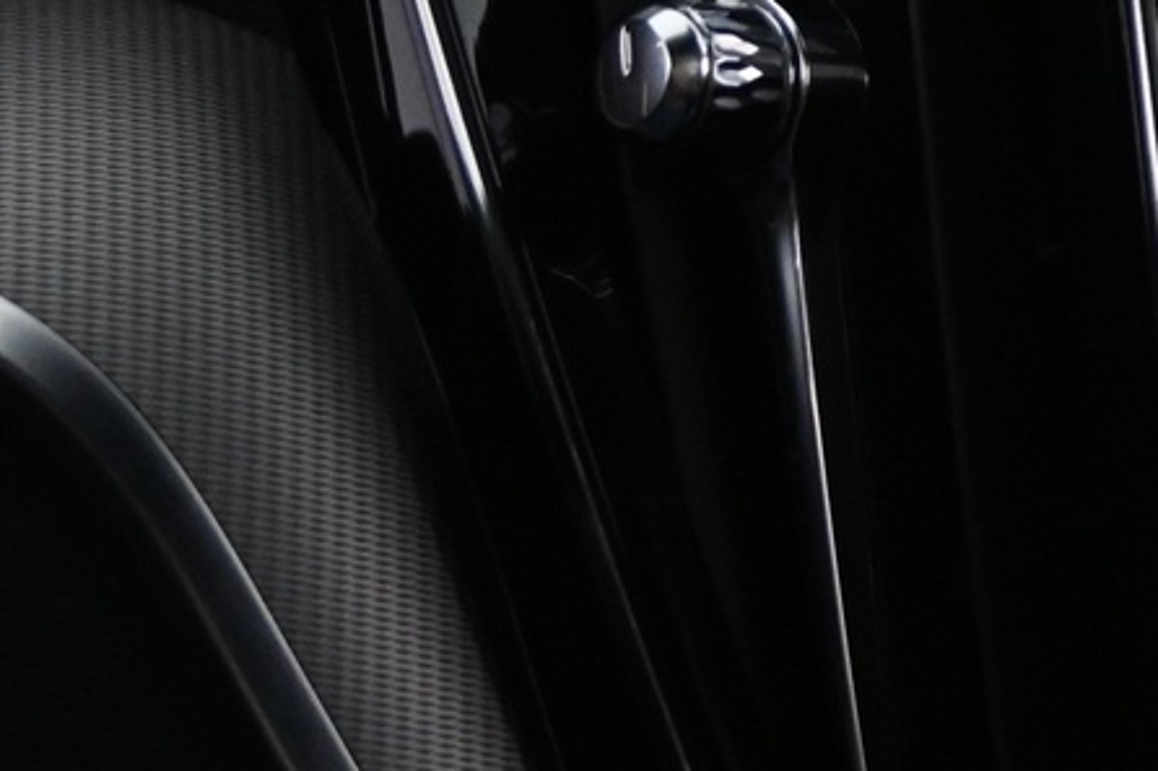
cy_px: 143
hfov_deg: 16.3
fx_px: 3505
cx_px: 1976
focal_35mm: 109
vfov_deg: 12.5
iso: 2500
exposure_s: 1/60
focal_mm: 20
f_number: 3.8
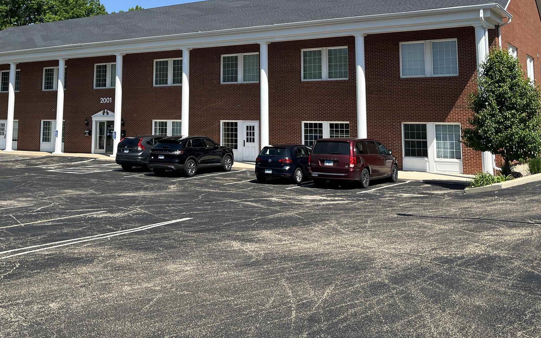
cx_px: 204
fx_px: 590
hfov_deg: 48.8
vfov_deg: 30.9
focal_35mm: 40
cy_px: 49
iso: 50
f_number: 1.6
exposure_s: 1/2632
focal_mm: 5.1
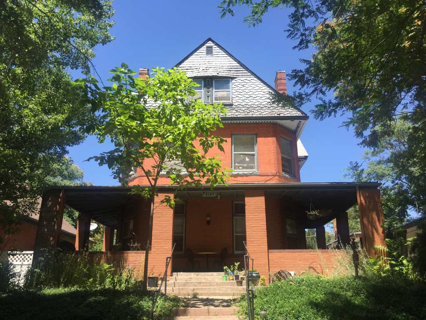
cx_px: 213
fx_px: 357
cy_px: 160
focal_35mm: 29
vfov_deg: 48.2
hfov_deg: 61.7
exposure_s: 1/842
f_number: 2.2
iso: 32
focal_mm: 4.15
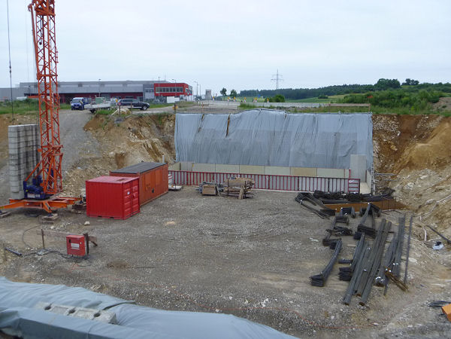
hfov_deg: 52.6
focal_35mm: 35
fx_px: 456
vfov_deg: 40.7
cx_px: 226
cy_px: 170
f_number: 3.5
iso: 200
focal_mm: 6.3
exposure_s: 1/100
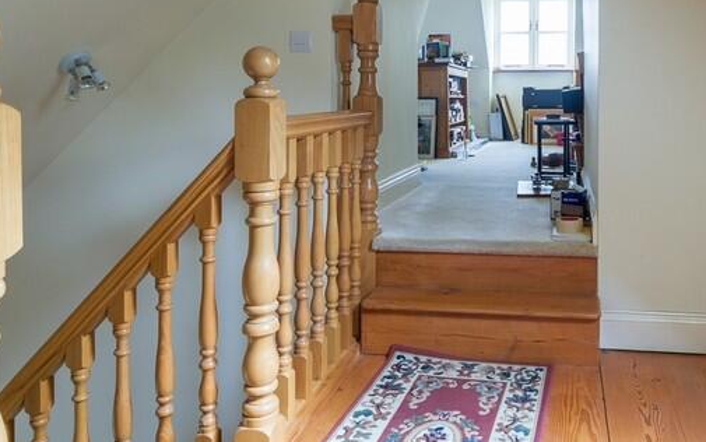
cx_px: 484
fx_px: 597
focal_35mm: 31
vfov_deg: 38.4
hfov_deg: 59.5
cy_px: 60
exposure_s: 1/3
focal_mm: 10.3
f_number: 7.1
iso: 160
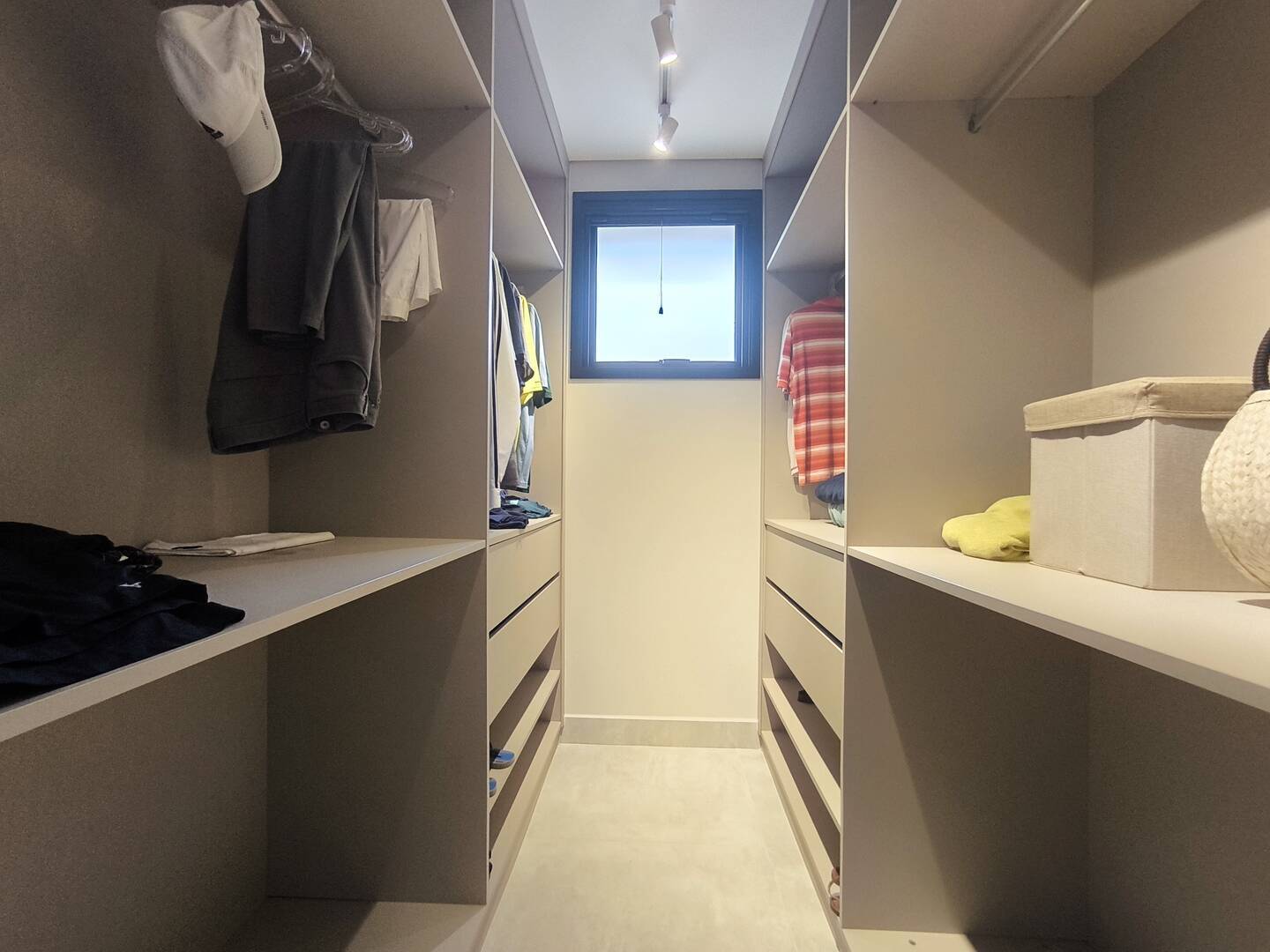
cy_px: 476
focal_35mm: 16
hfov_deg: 94.5
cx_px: 635
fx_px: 587
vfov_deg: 78.1
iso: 160
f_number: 2.2
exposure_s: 1/40
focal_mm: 1.65
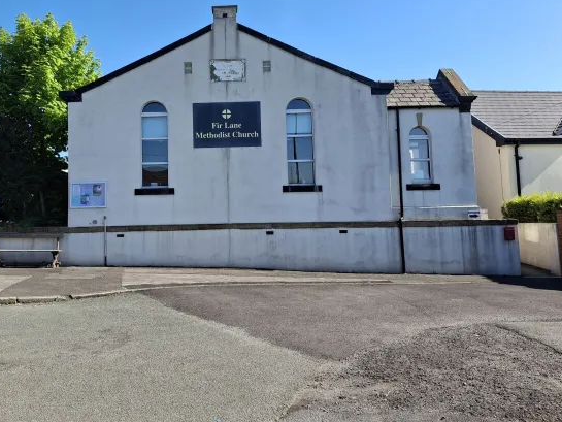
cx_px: 199
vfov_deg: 42.6
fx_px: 536
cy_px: 156
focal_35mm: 33
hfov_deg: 54.5
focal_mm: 4.69
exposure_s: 1/708
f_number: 1.8
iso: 25
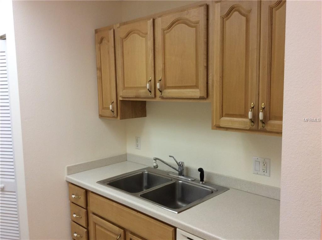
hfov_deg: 56.9
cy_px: 120
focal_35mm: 32
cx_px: 161
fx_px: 297
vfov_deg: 44.0
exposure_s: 1/24
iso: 64
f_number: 2.4
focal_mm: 3.3
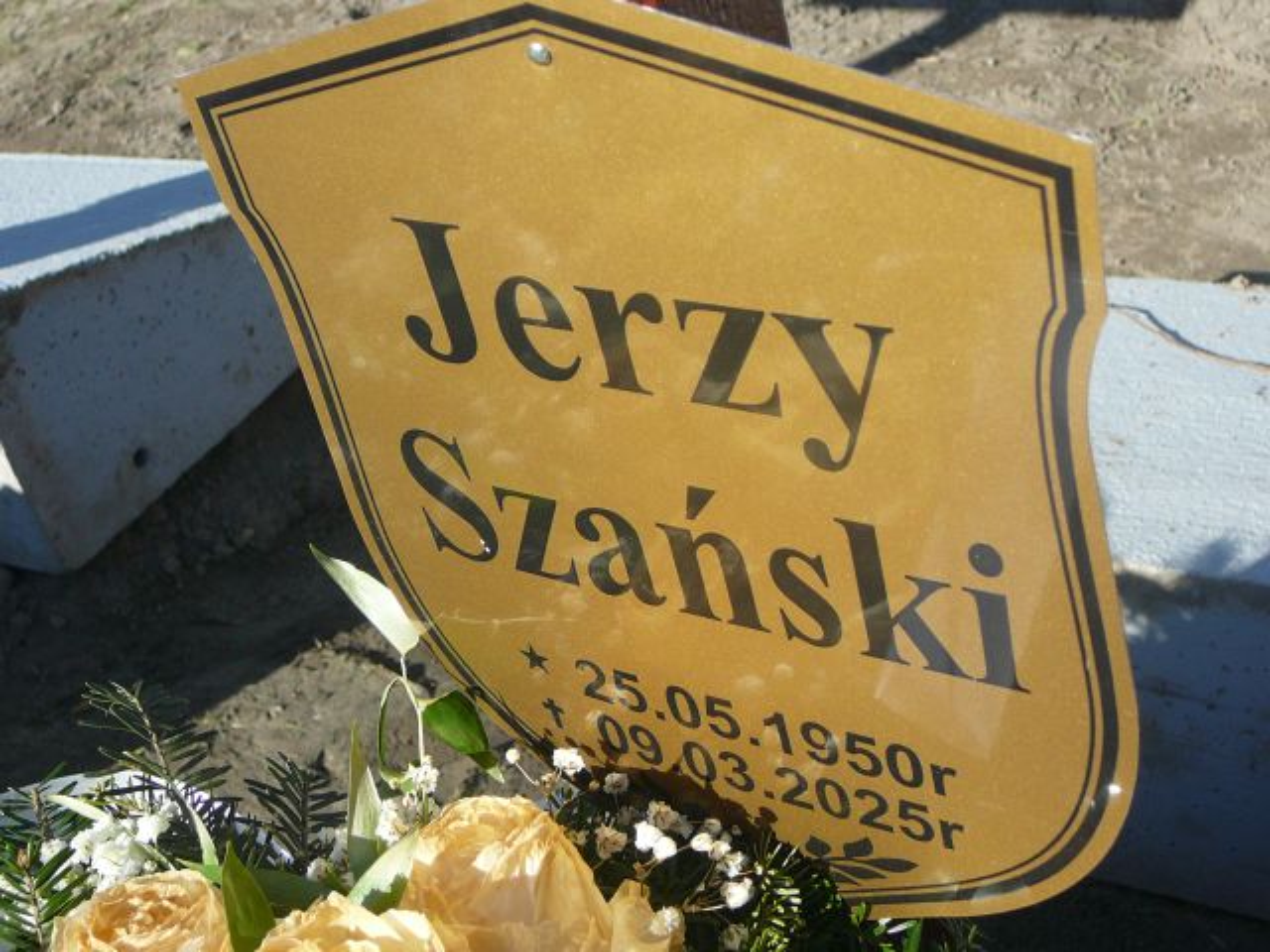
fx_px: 1798
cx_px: 635
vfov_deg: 29.7
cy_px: 476
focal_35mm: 49
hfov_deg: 38.9
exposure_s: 1/500
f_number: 3.4
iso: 80
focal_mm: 7.3
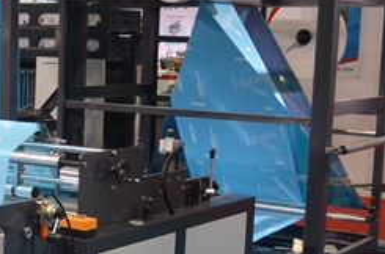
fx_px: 939
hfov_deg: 22.5
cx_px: 30
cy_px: 169
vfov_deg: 15.4
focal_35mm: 88
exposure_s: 1/60
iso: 400
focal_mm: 24
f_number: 4
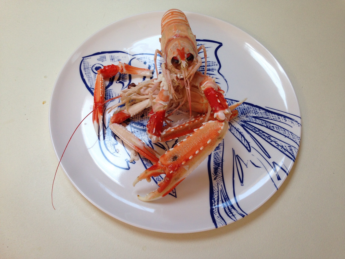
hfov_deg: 55.4
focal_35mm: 33
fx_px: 329
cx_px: 172
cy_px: 130
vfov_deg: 42.9
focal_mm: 4.12
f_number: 2.4
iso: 80
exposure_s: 1/120
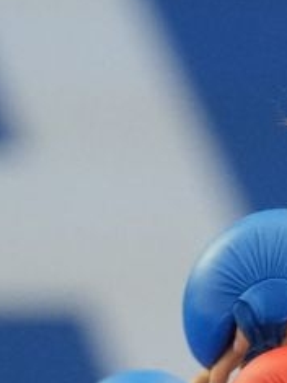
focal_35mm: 1476
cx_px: 475
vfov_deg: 1.3
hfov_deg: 1.0
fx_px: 16331
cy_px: 709
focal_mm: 200
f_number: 2.8
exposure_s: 1/1000
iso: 4000
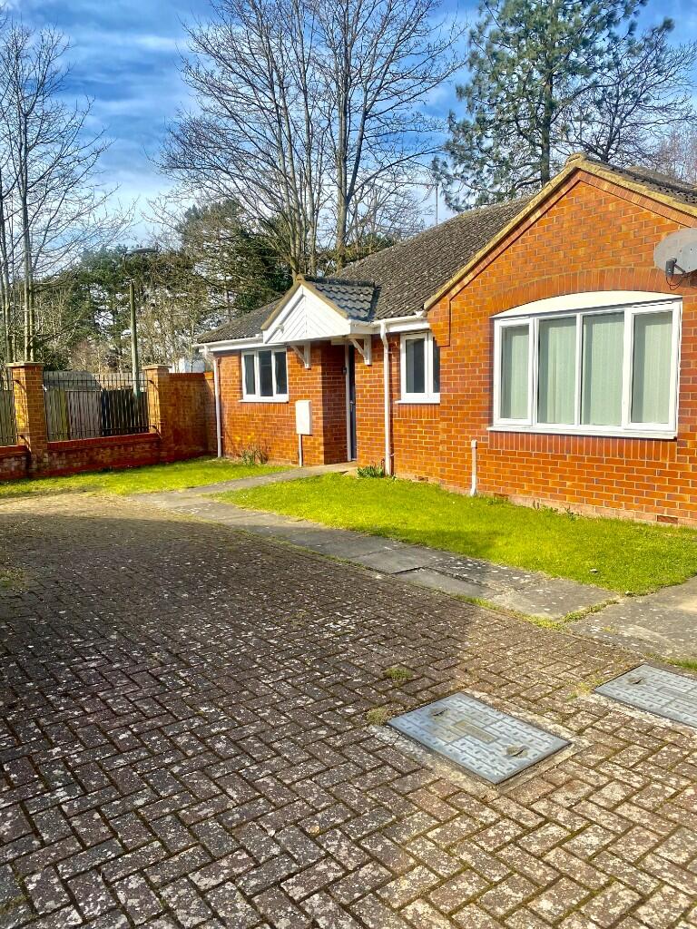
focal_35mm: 26
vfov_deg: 67.3
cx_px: 348
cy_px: 464
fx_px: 698
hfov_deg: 53.1
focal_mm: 4.25
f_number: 1.8
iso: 32
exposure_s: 1/2183
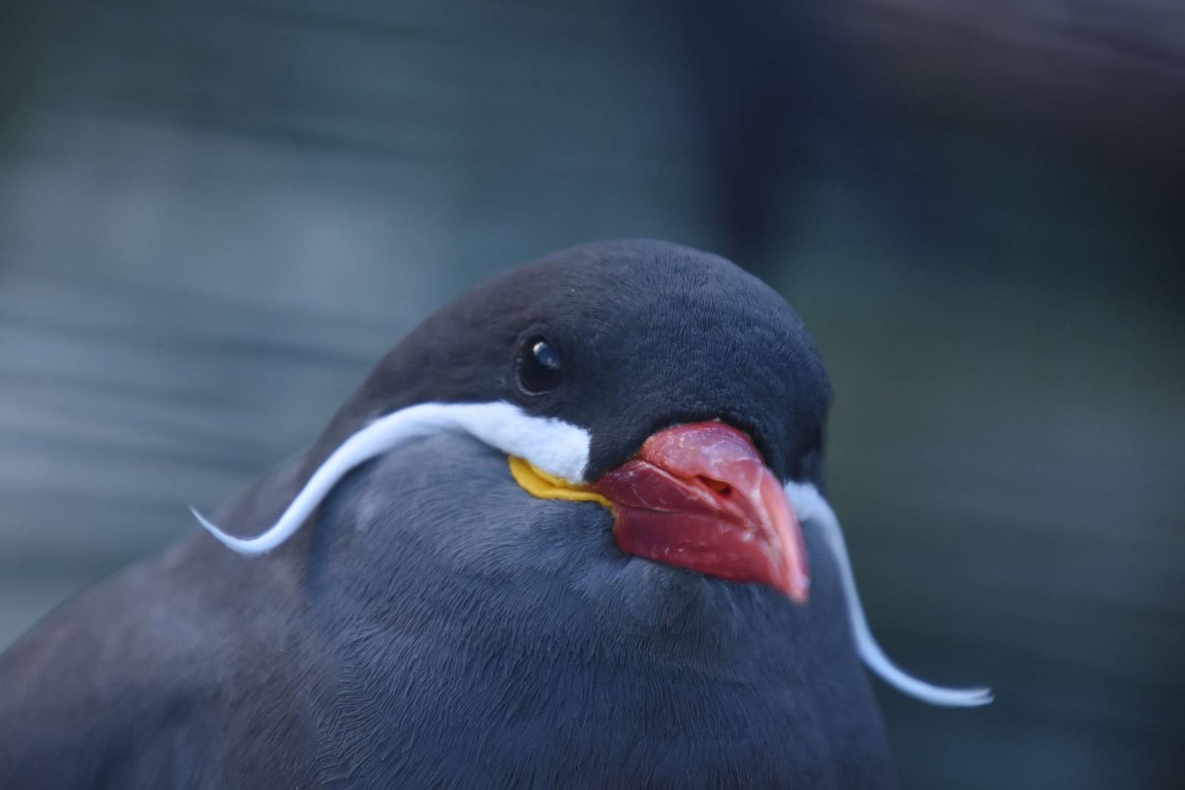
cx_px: 592
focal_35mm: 360
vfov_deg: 3.8
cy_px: 395
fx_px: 11850
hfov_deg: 5.7
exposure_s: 1/400
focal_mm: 240
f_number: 7.1
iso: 1250
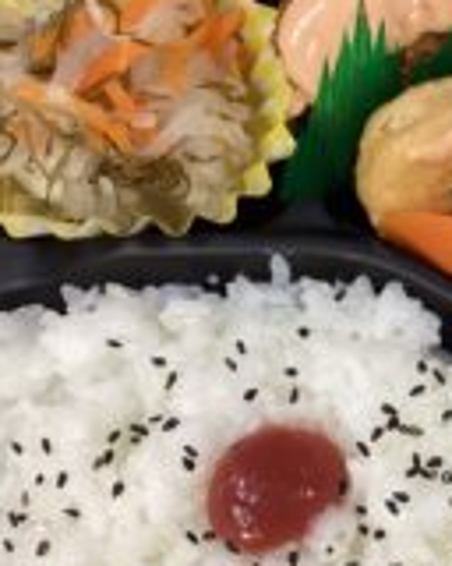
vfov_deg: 26.8
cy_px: 313
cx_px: 482
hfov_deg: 20.6
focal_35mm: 71
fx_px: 1187
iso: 125
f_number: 2.4
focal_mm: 3.3
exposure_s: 1/60
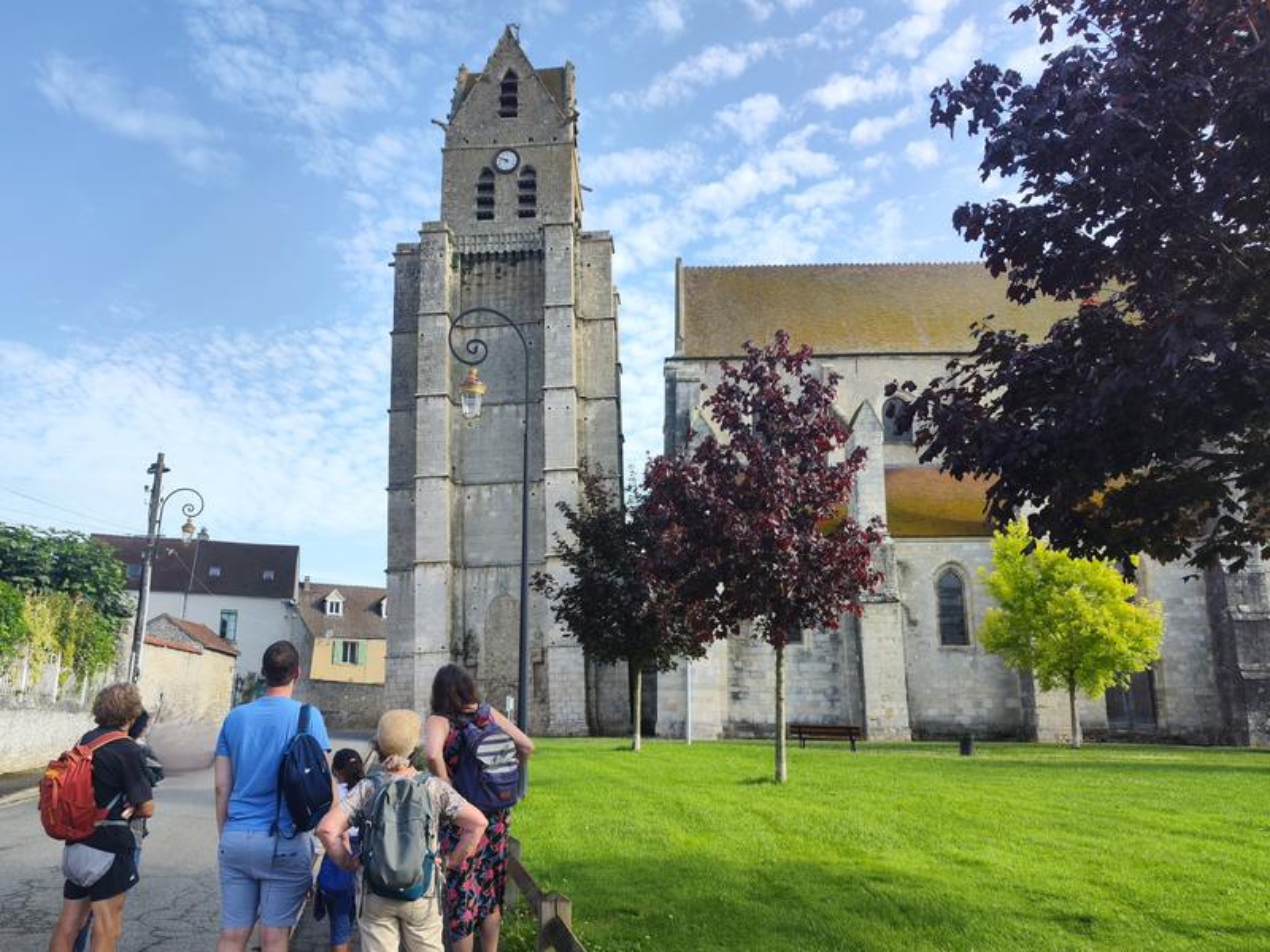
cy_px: 476
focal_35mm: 23
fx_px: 844
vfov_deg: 58.9
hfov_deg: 73.9
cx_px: 635
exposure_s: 1/423
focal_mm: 7.01
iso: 50
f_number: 1.69
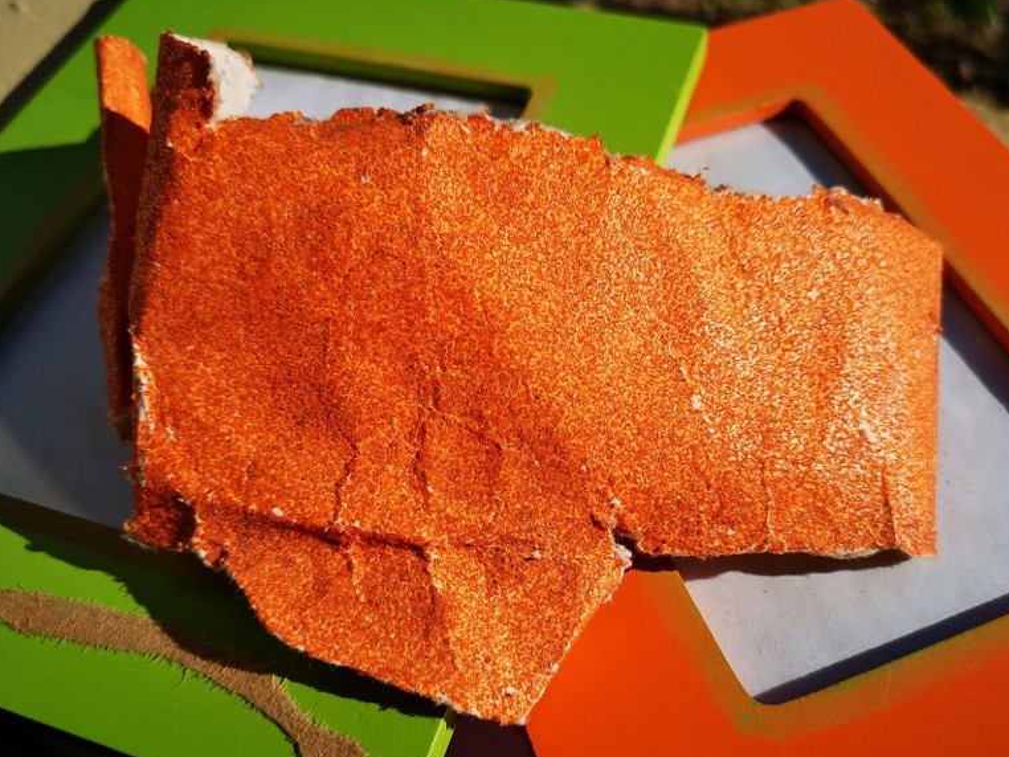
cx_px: 510
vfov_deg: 41.8
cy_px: 396
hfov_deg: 53.9
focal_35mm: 34
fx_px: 991
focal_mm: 3.95
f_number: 1.8
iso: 50
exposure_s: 1/3436
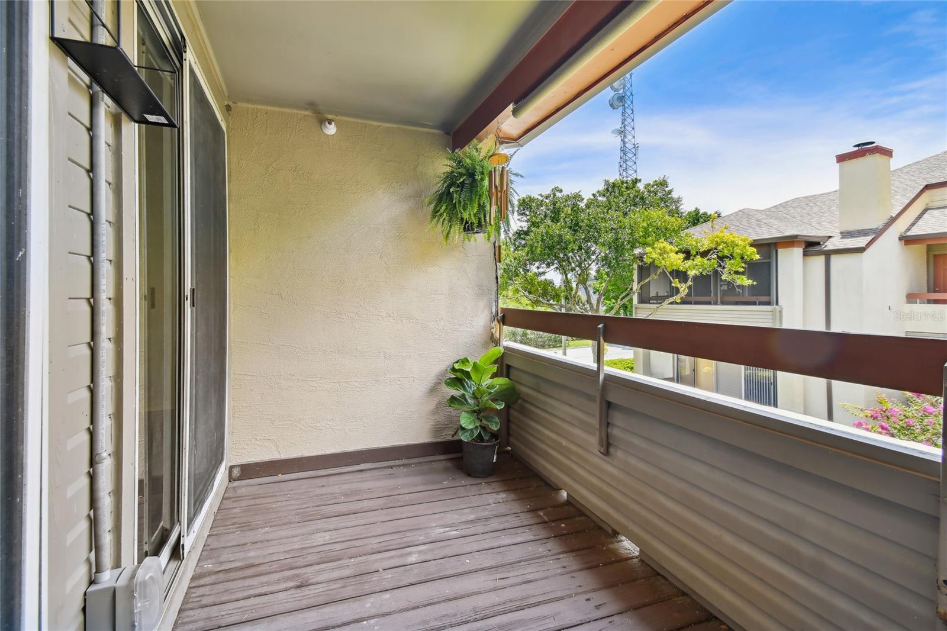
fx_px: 394
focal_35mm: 15
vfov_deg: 77.3
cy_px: 316
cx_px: 474
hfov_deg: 100.4
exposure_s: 1/80
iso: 100
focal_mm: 10
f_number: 7.1
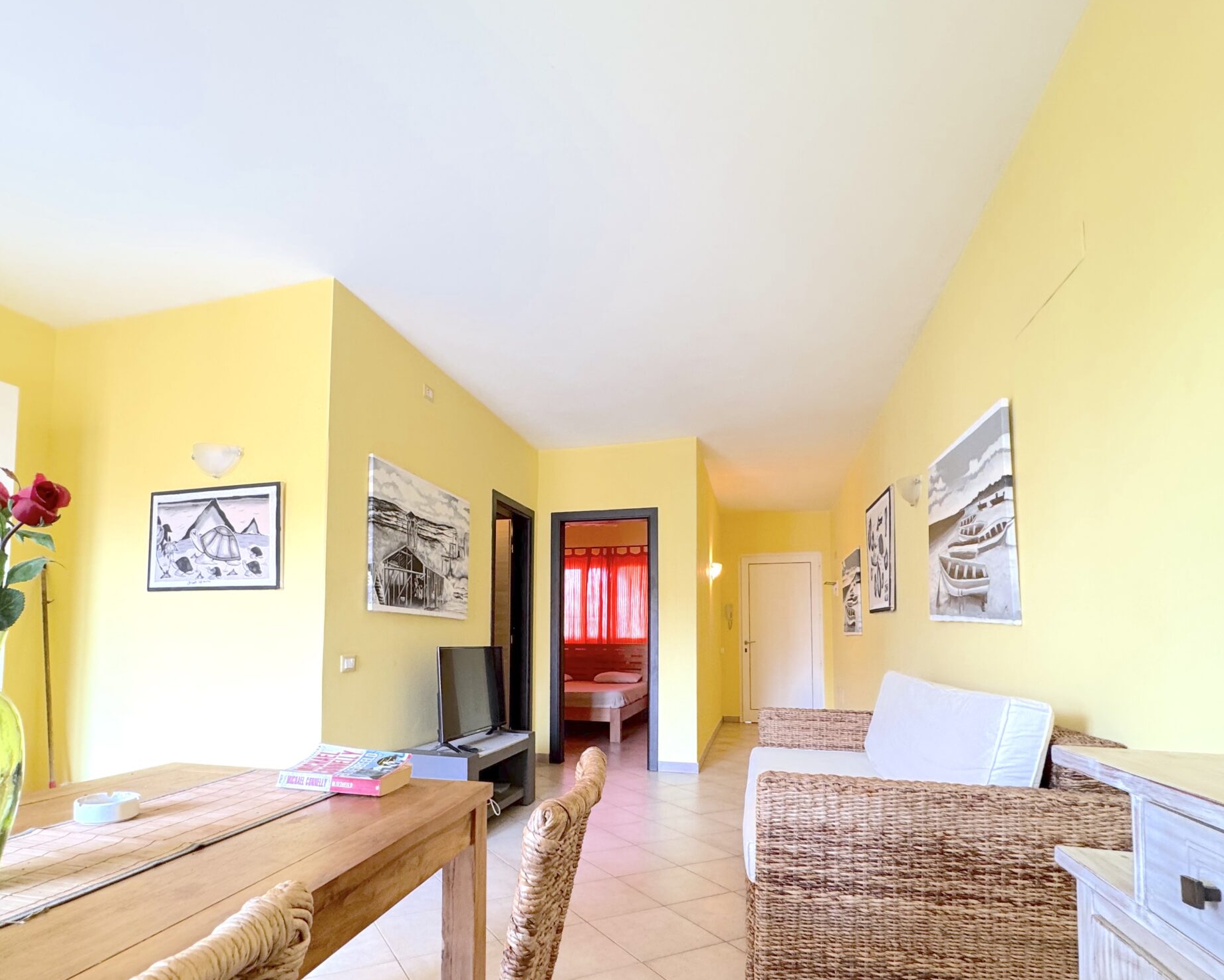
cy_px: 600
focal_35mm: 19
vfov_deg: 69.9
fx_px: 688
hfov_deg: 83.0
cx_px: 542
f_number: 2.2
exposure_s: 1/100
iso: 200
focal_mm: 2.22
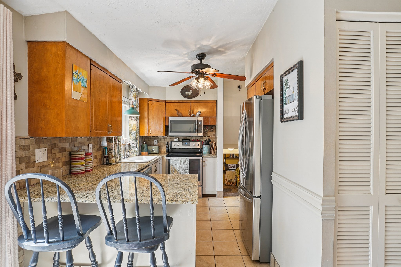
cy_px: 134
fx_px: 200
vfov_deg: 67.4
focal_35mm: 18
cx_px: 200
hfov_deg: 90.0
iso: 100
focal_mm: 18
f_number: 8
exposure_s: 1/3.33
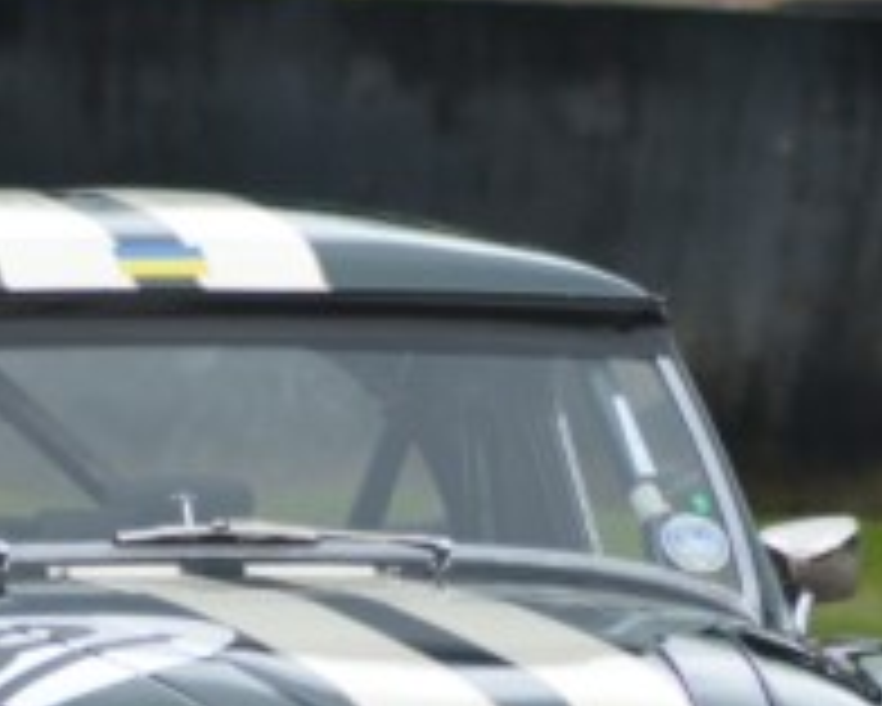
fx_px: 31497
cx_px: 270
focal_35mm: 1206
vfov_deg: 1.3
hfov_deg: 1.6
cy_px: 789
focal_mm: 240
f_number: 5
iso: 560
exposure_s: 1/500
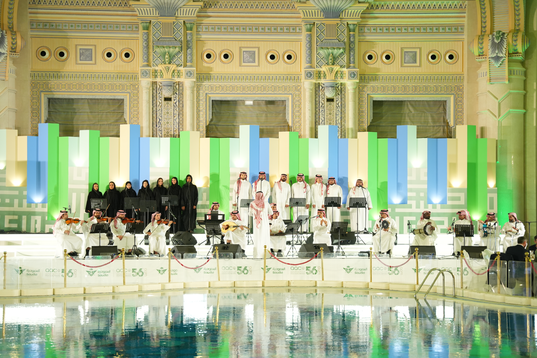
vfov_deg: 19.7
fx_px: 1031
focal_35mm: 69
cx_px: 258
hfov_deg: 29.2
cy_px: 188
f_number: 3.2
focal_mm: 64.1
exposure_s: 1/160
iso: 1000
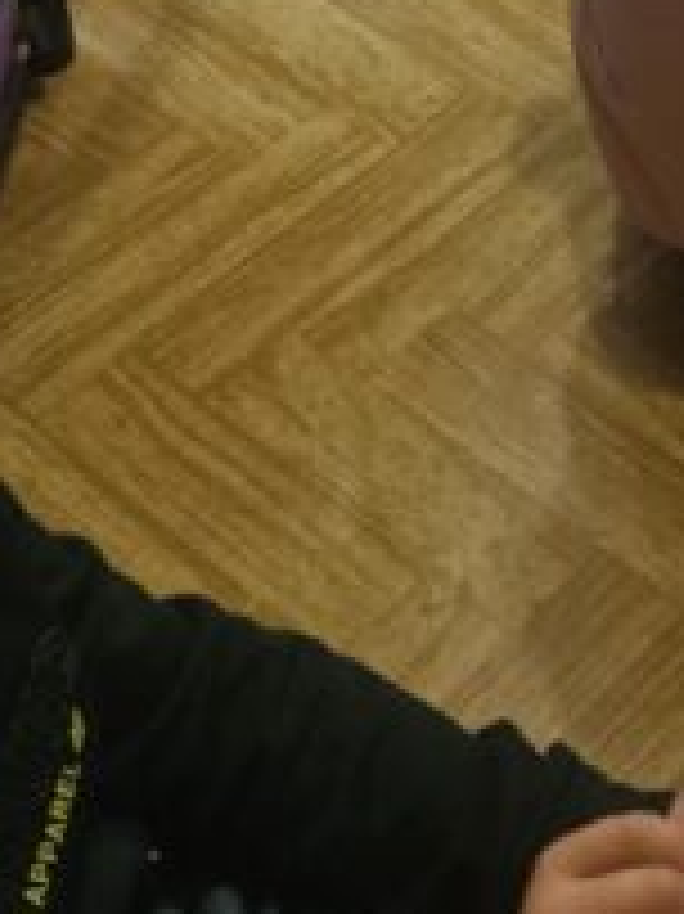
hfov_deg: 11.7
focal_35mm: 116
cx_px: 1292
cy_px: -1000
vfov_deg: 13.9
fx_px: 3059
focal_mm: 5.4
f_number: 1.8
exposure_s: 1/100
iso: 640
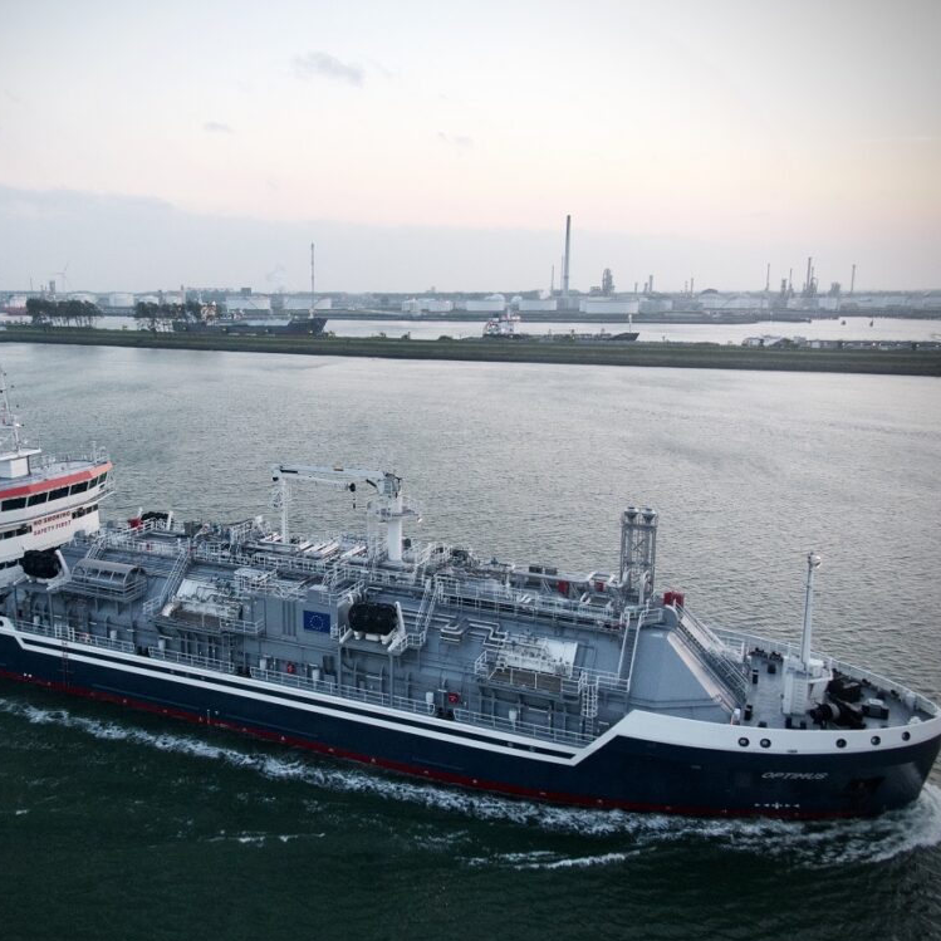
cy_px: 470
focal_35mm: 29
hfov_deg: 55.1
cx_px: 368
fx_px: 892
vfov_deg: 55.6
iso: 400
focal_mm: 4.39
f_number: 2.8
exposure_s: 1/160
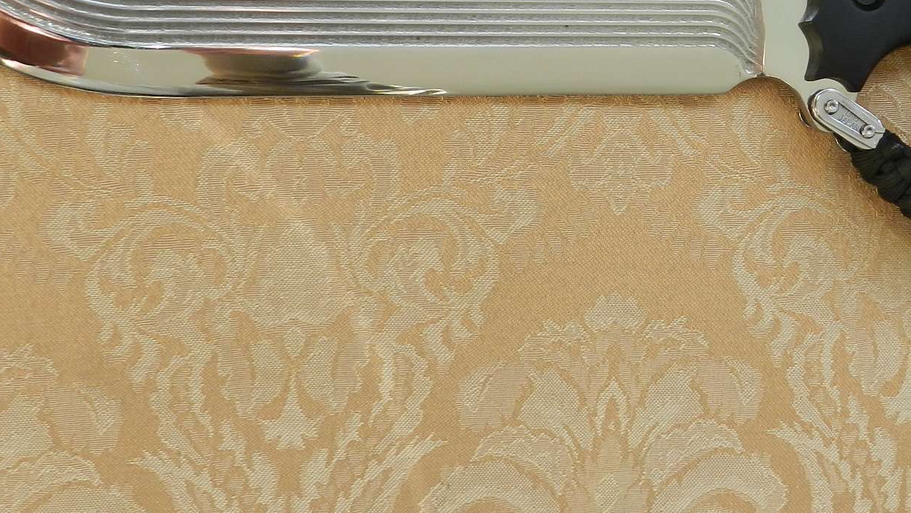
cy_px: -34
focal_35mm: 83
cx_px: 608
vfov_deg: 14.3
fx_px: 2005
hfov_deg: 25.5
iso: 160
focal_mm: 8.1
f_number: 4.2
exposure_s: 1/40
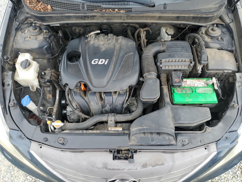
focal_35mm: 26
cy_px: 91
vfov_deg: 53.1
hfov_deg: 67.3
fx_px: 182
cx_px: 121
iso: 50
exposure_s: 1/233
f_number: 1.5
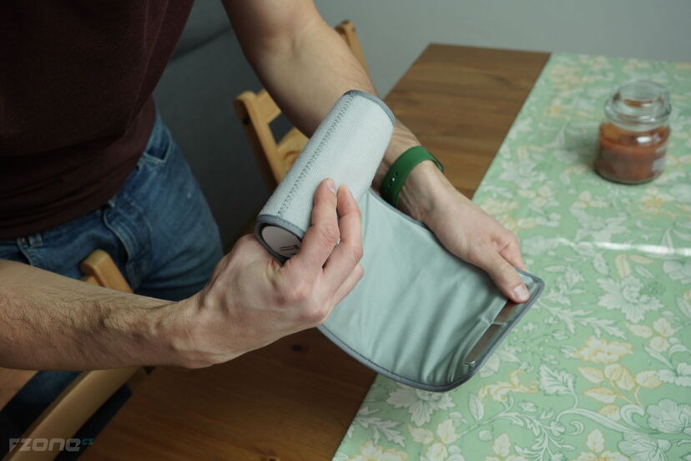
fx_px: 672
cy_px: 230
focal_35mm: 35
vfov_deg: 37.9
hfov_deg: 54.4
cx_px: 346
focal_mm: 35
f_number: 6.3
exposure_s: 1/200
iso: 1000
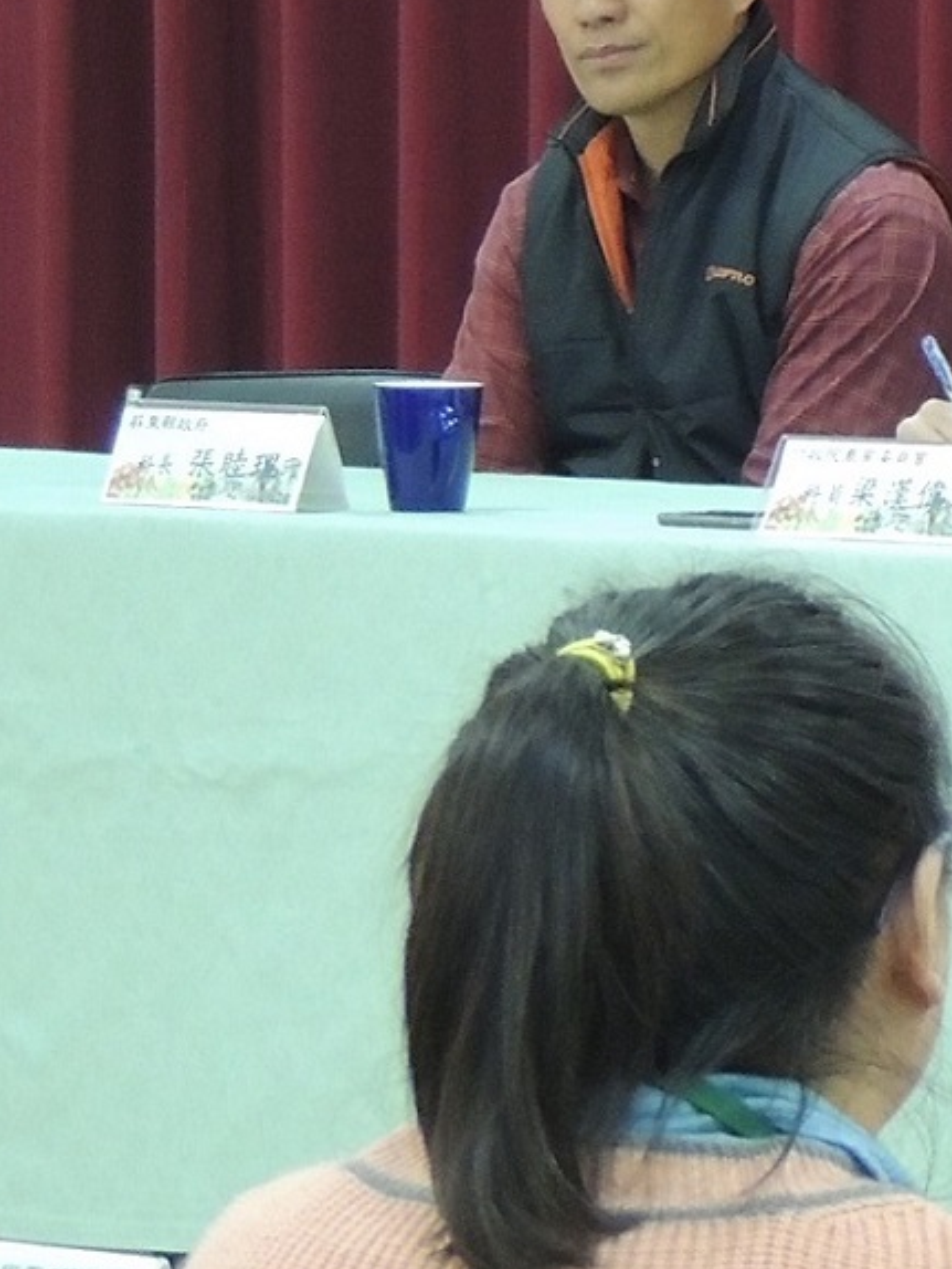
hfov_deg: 4.4
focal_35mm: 329
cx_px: 2087
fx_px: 12055
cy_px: 67
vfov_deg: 6.0
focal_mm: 16
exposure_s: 1/25
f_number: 4.1
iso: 500
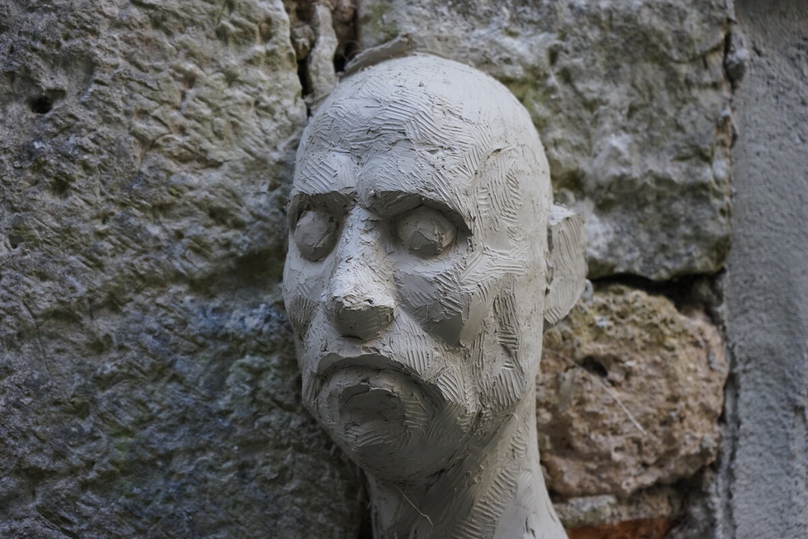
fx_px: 1571
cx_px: 404
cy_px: 270
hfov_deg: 28.8
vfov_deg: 19.5
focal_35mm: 70
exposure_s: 1/160
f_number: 5.6
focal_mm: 70
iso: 1600
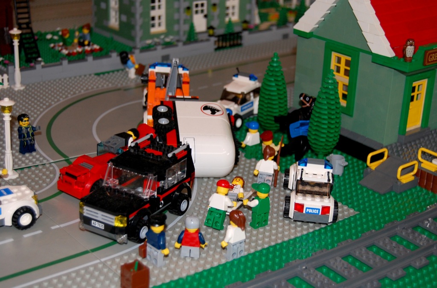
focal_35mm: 57
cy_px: 144
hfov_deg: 35.2
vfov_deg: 23.6
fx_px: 690
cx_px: 218
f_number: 5
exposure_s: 1/60
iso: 400
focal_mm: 38
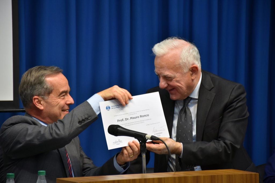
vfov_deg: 7.9
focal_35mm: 174
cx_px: 138
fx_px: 1329
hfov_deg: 11.8
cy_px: 92
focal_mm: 116
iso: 900
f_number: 5.6
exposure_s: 1/60
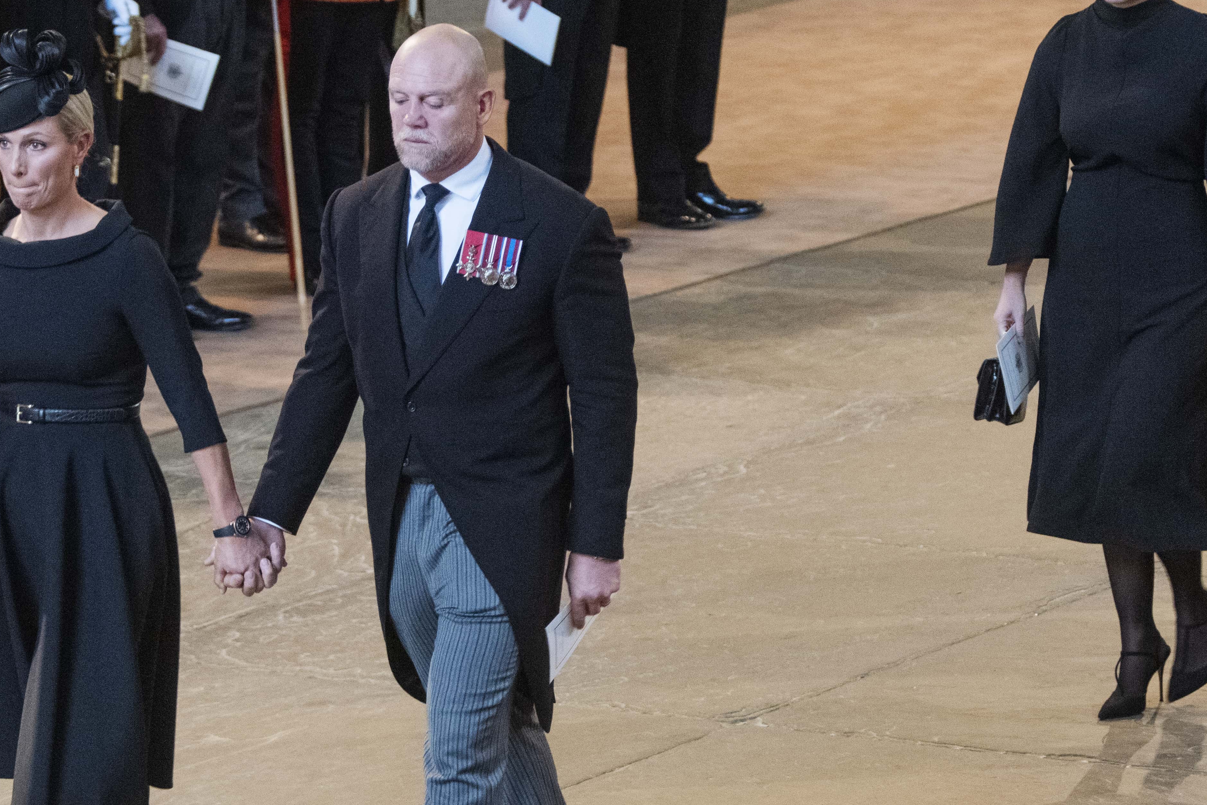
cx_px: 441
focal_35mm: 244
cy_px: 383
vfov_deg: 5.6
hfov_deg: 8.4
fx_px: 8183
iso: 4000
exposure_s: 1/160
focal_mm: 125
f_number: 4.8
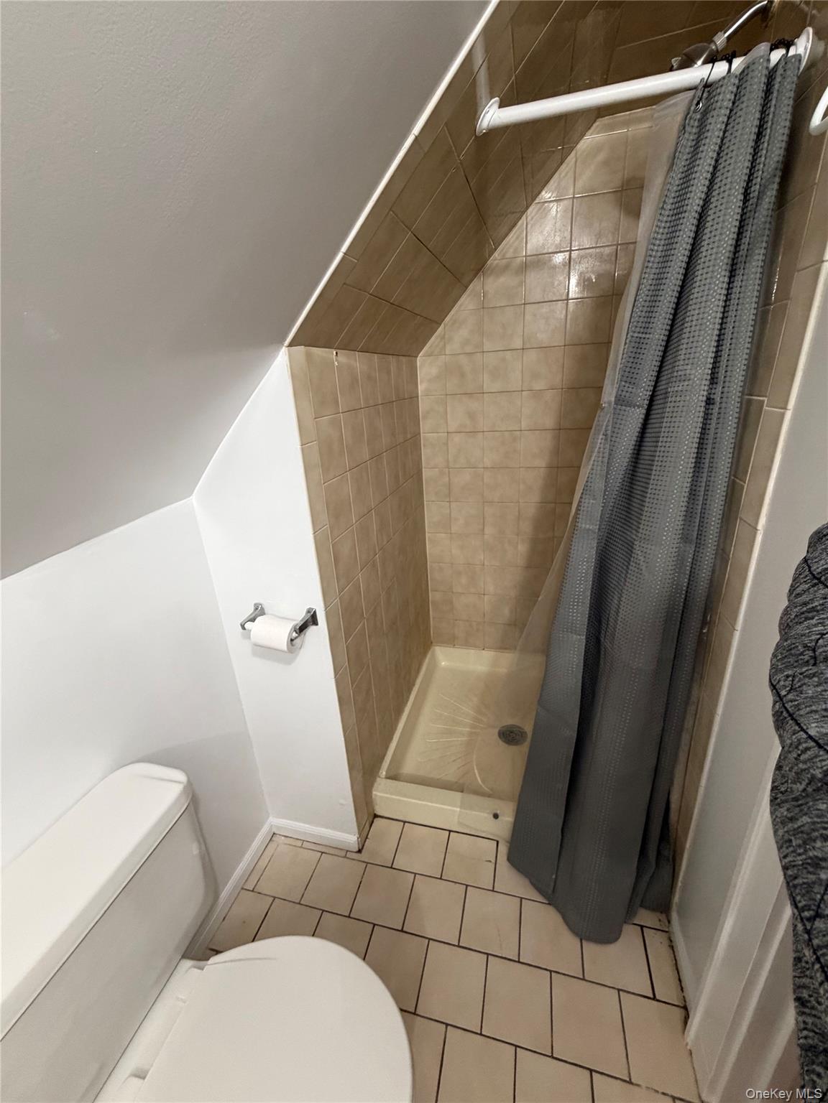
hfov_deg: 85.7
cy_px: 552
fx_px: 446
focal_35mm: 14
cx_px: 414
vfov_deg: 102.1
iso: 320
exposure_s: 1/60
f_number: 2.2
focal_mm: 2.22
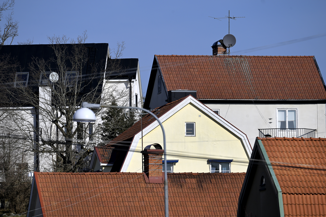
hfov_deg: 6.2
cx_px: 163
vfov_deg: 4.2
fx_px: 2988
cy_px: 108
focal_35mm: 330
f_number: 8
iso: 180
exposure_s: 1/1250
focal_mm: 330
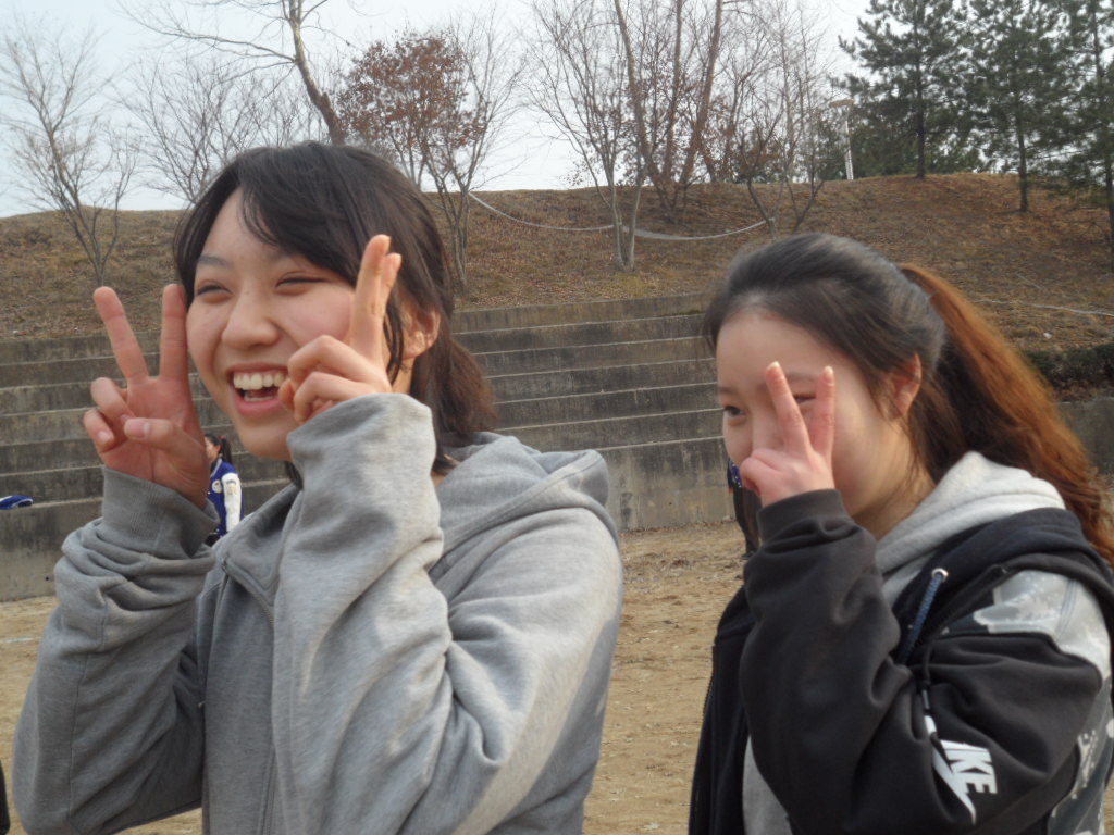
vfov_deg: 34.3
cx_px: 557
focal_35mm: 42
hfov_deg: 44.8
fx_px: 1352
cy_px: 418
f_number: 4.2
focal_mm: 7.8
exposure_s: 1/250
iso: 80
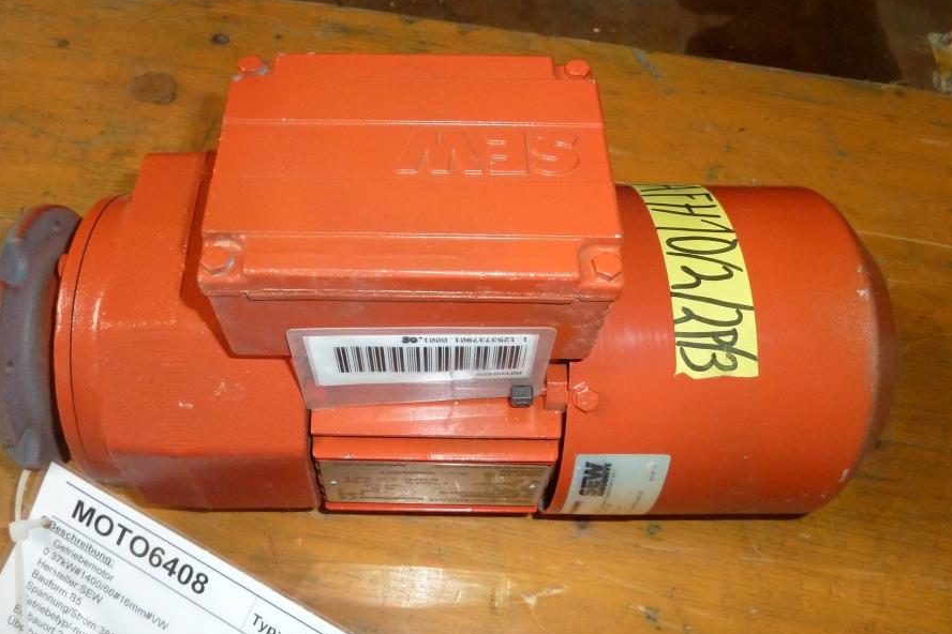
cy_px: 306
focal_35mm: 30
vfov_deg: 43.6
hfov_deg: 61.7
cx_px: 410
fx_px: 793
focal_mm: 4.1
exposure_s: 1/30
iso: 320
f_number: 3.3
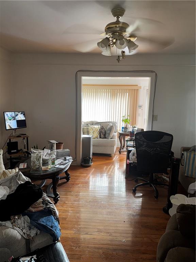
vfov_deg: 71.6
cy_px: 131
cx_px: 98
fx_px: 181
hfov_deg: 56.8
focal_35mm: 24
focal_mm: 6.76
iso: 64
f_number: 1.78
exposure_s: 1/19
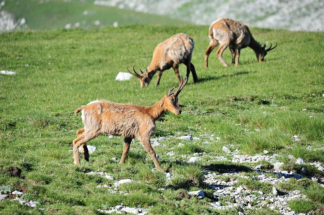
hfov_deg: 4.1
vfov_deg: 2.7
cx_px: 162
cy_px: 108
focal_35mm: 500
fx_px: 4497
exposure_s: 1/500
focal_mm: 500
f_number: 11
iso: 640
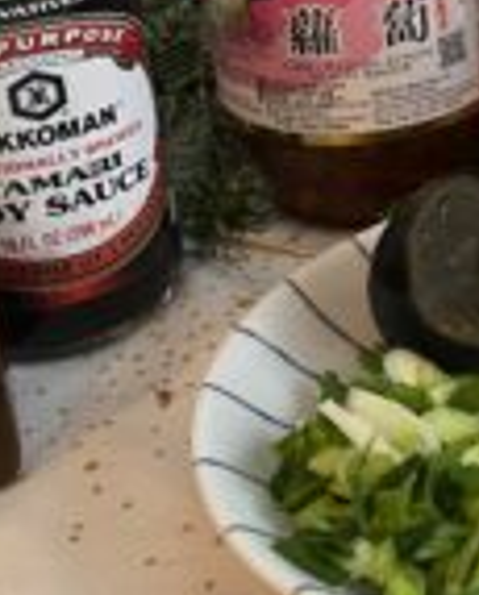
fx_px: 1501
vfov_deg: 22.0
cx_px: 650
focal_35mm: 85
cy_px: 87
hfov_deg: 16.9
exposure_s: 1/60
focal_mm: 4.25
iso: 250
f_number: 1.8
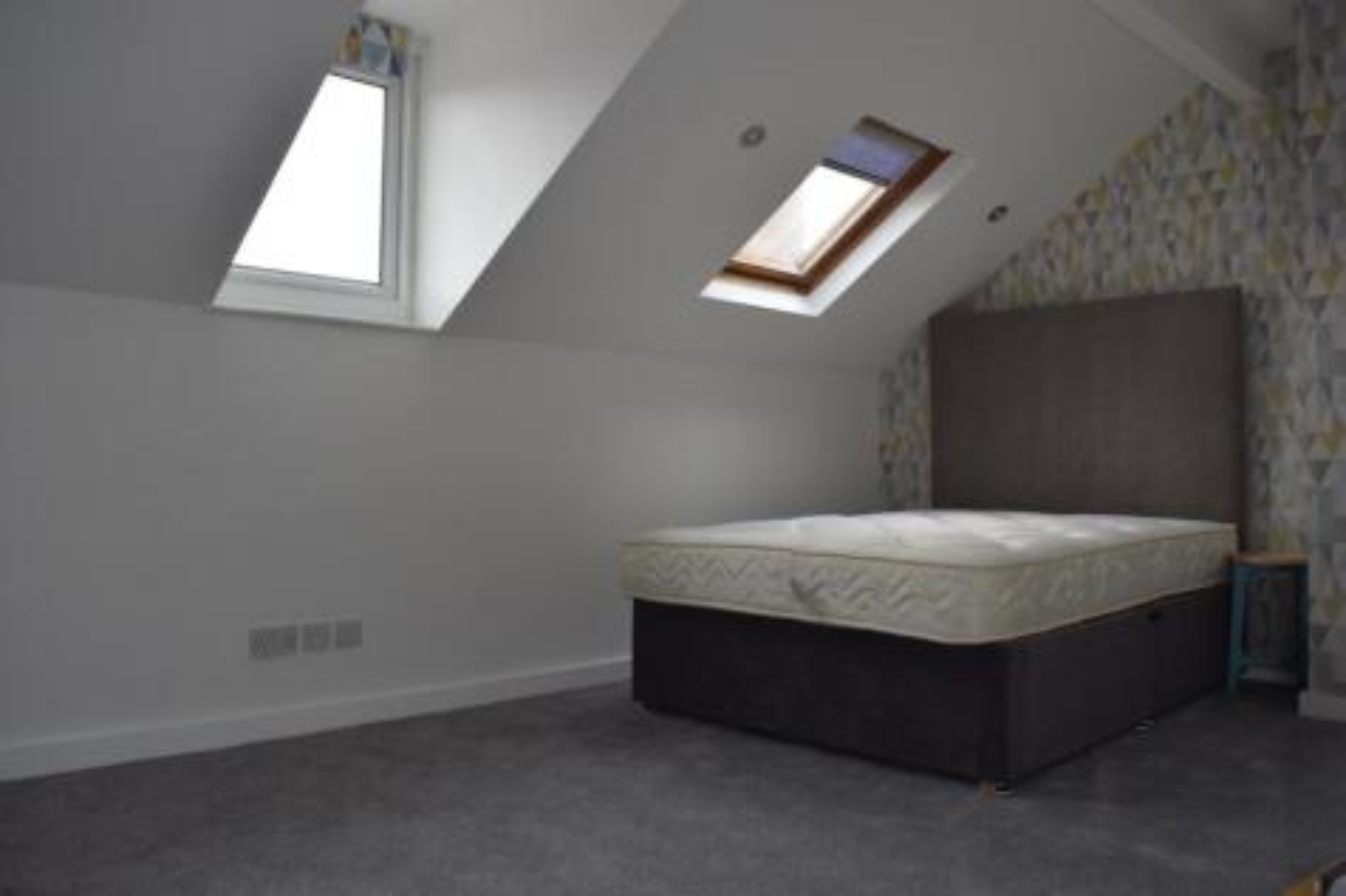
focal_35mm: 27
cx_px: 673
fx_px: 1009
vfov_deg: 47.9
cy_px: 448
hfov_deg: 67.4
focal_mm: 18
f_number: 5.6
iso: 560
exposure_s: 1/125
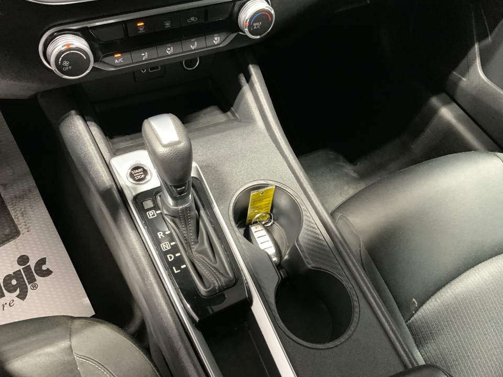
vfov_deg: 48.2
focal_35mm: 29
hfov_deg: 61.7
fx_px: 421
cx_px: 252
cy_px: 188
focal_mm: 3
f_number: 1.8
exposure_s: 1/30
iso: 250
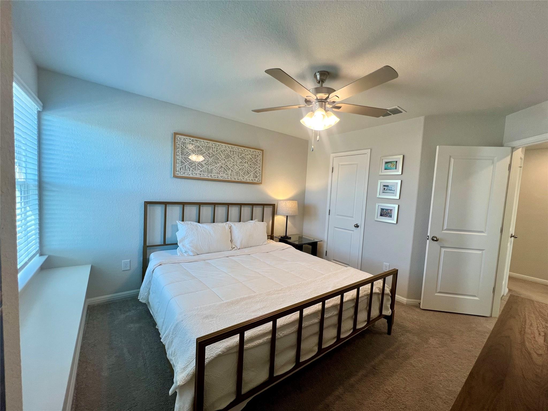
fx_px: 206
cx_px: 274
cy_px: 206
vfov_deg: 89.9
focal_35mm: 13
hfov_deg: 106.2
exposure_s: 1/120
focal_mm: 1.57
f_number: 1.8
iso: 80
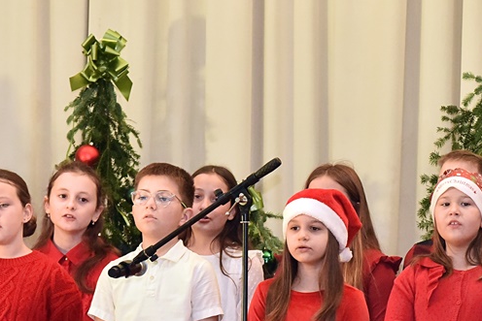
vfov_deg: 3.6
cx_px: 468
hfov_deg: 5.3
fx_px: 5183
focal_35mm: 387
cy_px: 310
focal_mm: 160
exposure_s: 1/160
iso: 5000
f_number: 5.6
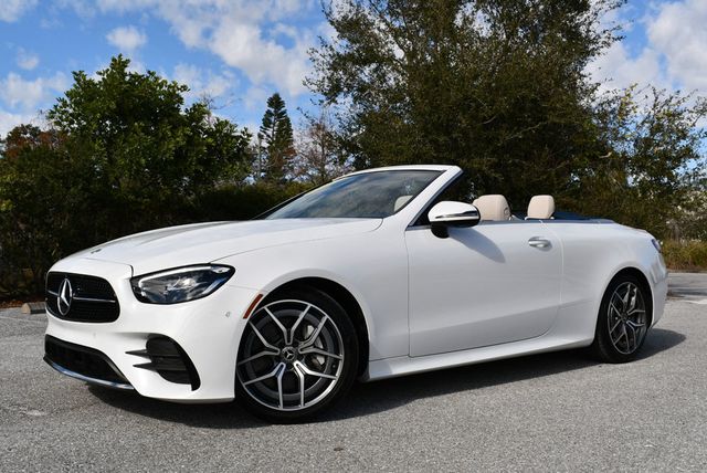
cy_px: 236
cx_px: 354
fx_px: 786
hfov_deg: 48.4
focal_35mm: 40
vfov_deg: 33.5
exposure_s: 1/320
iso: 100
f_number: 9
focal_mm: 20
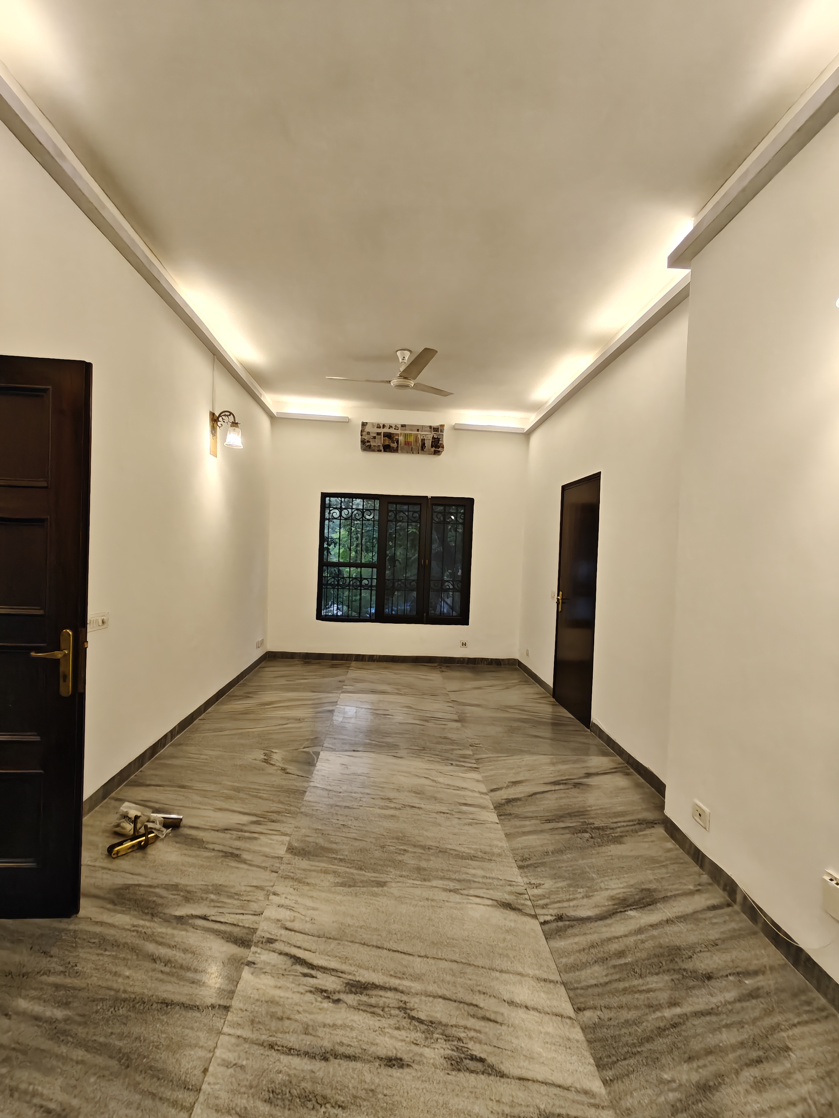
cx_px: 420
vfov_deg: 94.5
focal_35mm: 16
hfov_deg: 78.1
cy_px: 559
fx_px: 517
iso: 125
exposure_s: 1/50
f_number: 2.2
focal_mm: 1.68
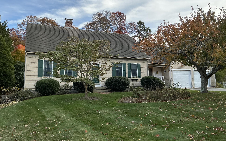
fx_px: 185
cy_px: 60
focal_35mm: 30
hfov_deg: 62.9
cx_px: 114
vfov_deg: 41.7
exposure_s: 1/478
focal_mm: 3
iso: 25
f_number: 1.8
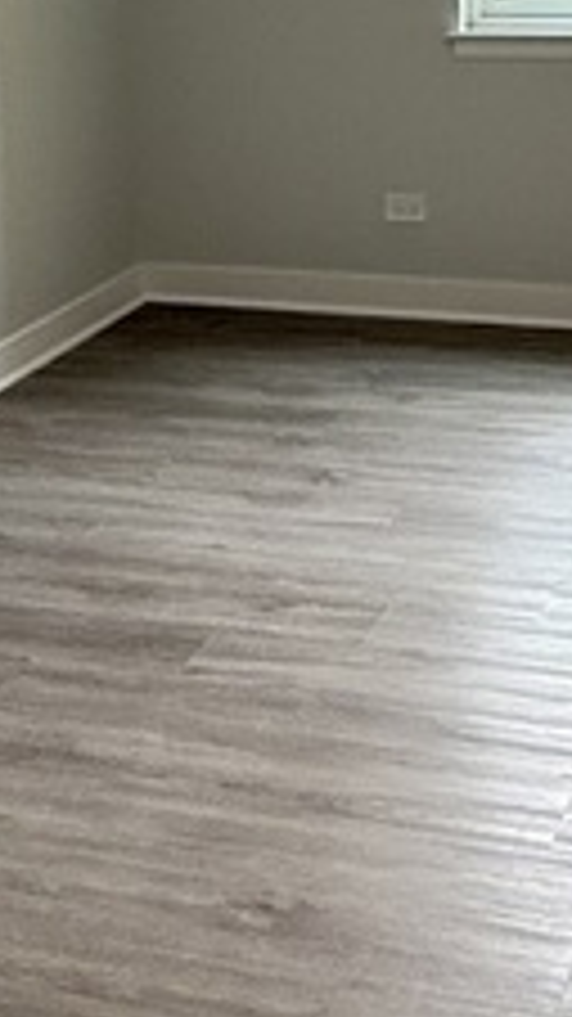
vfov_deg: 27.9
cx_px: 284
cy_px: 94
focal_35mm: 73
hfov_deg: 16.5
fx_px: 1970
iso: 125
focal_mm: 2.22
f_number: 2.2
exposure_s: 1/120
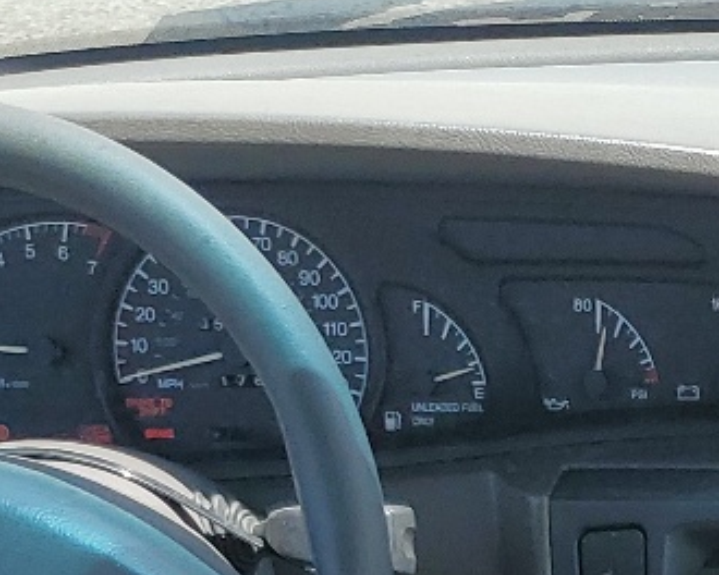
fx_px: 2617
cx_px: 850
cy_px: 1279
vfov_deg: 11.0
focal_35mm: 123
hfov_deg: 15.1
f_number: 1.5
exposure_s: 1/667
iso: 50
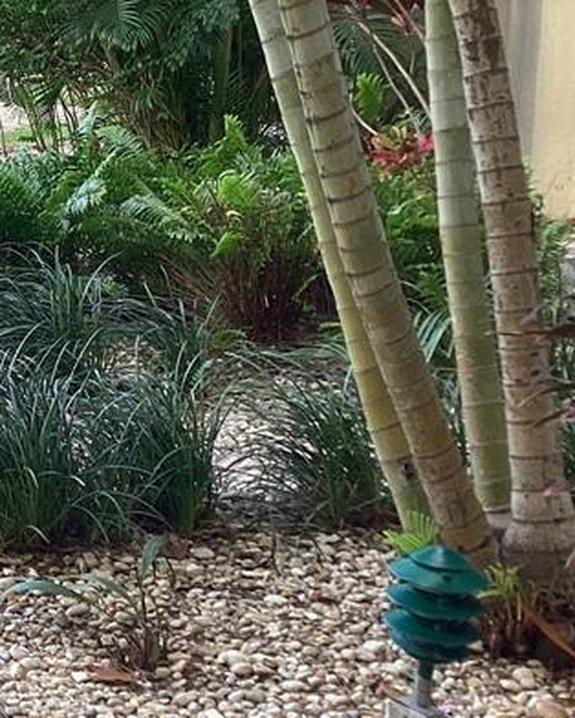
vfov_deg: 24.0
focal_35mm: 79
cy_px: 233
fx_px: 1679
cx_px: -255
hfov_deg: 17.7
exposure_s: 1/120
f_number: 2.4
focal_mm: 3.3
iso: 40
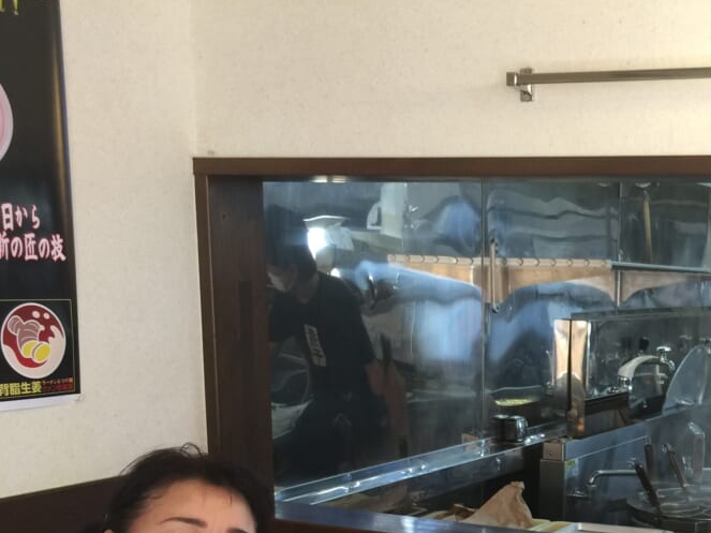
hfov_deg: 32.3
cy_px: 504
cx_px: 669
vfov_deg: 25.1
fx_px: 1150
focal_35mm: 56
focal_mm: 4.15
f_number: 2.2
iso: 40
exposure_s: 1/15
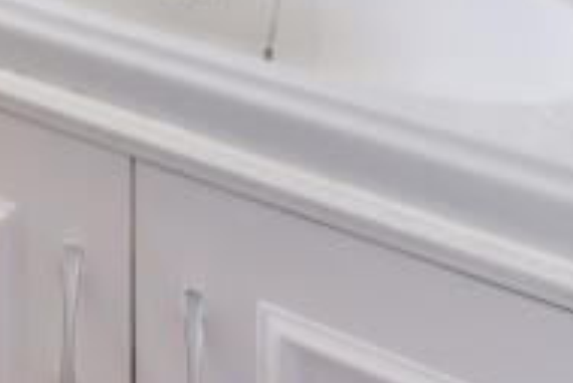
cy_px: -624
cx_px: -660
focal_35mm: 70
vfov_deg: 12.9
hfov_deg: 17.2
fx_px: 1115
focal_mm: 13
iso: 200
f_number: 16
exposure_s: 1.5
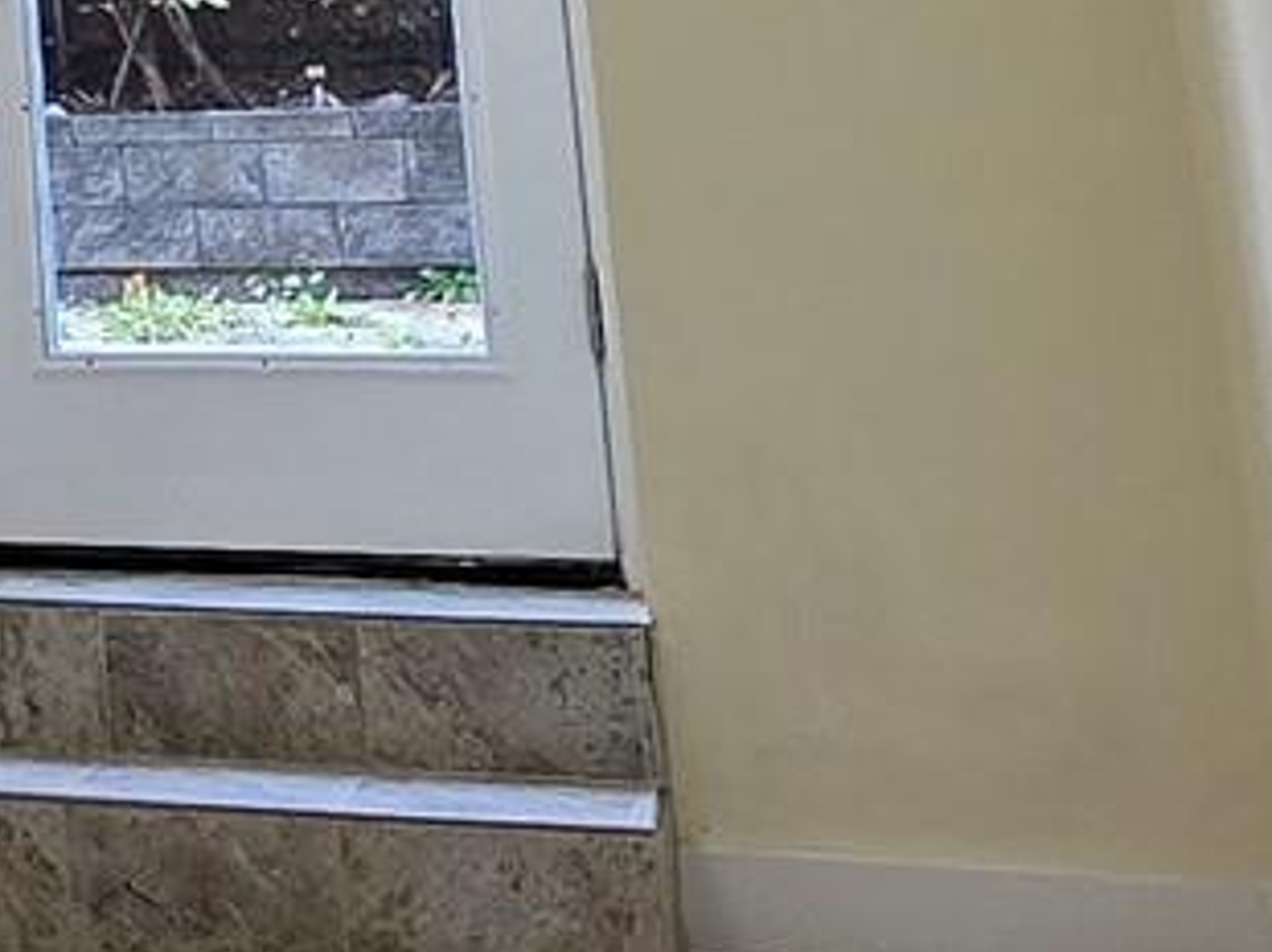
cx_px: -788
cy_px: -607
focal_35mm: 86
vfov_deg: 15.4
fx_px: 3158
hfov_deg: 19.1
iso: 64
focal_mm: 2.2
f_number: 2.2
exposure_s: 1/106
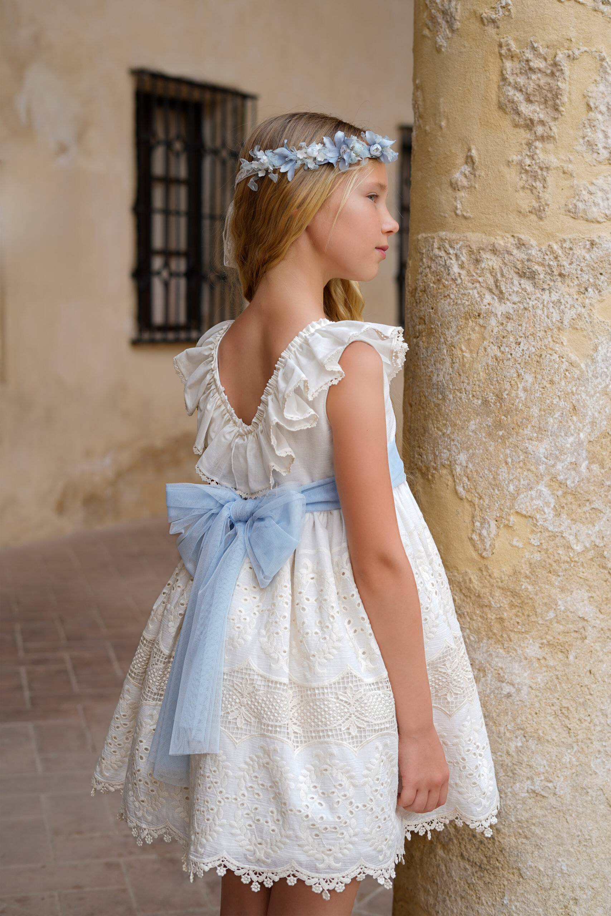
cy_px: 458
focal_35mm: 50
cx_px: 306
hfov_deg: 27.0
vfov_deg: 39.6
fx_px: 1273
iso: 80
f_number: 3.5
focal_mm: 50
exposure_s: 1/250
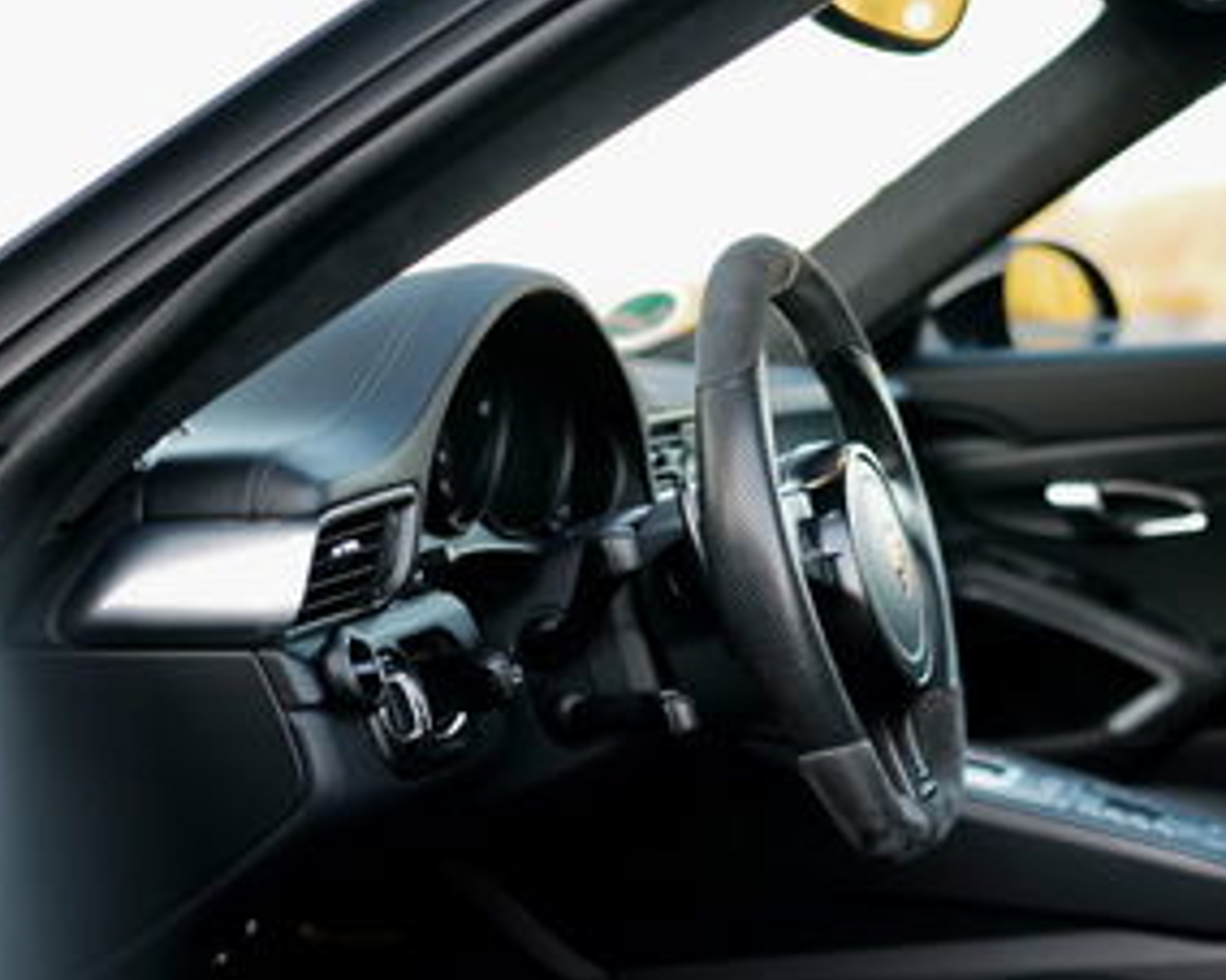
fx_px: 2575
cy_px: 712
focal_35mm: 71
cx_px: 1040
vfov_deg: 21.4
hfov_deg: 26.1
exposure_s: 1/50
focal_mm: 28
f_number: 1.7
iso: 160
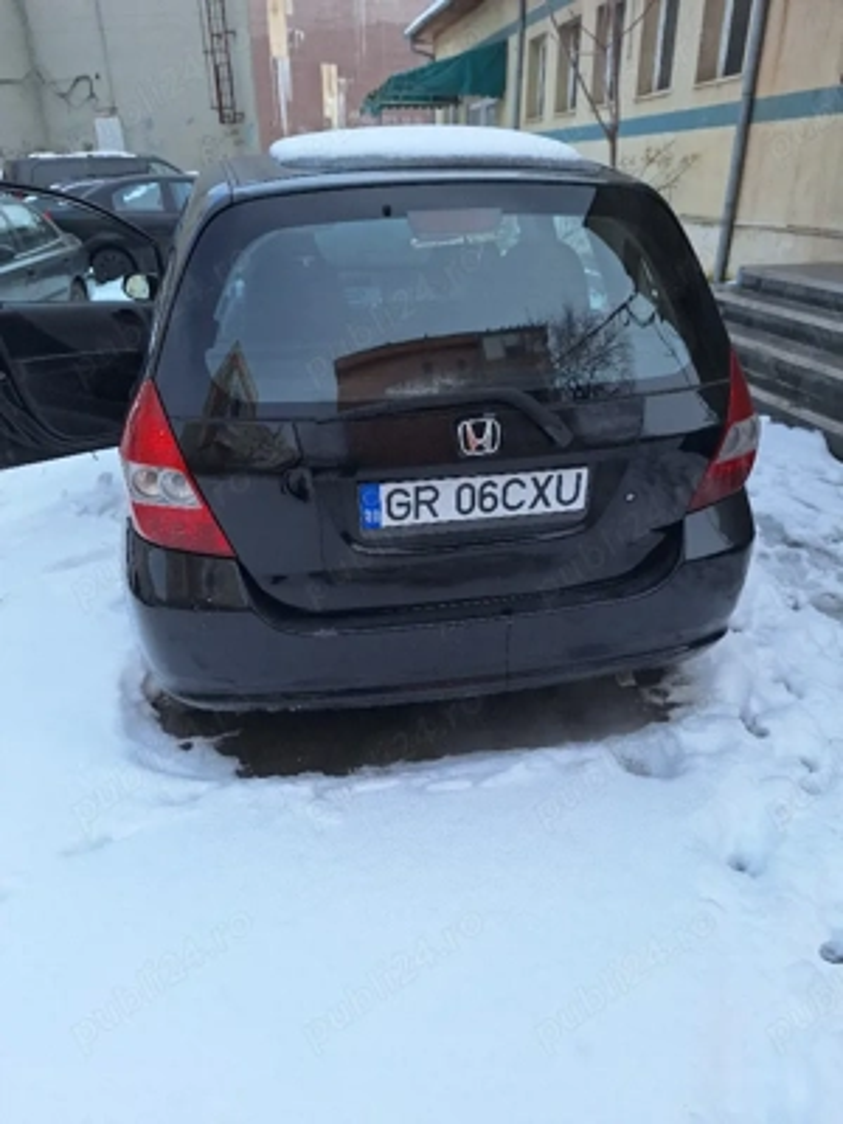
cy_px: 562
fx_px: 747
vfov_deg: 73.9
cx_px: 422
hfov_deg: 58.9
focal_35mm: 23
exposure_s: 1/2500
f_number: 1.8
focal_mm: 5.54
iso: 40
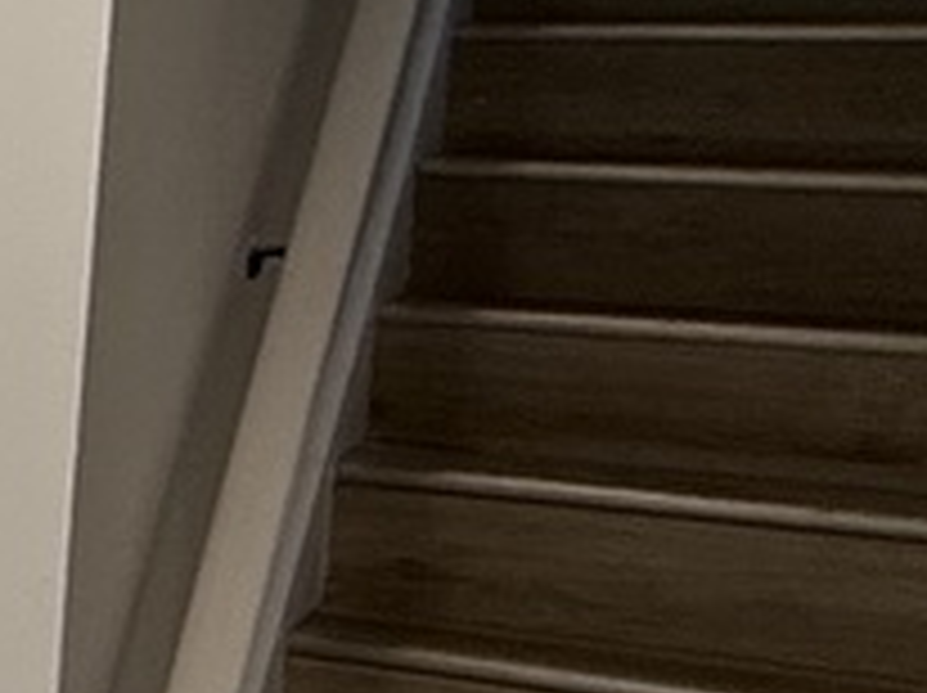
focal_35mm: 98
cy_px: 230
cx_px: -1930
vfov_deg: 15.0
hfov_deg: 11.1
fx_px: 2621
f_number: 2.2
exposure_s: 1/120
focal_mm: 2.22
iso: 64
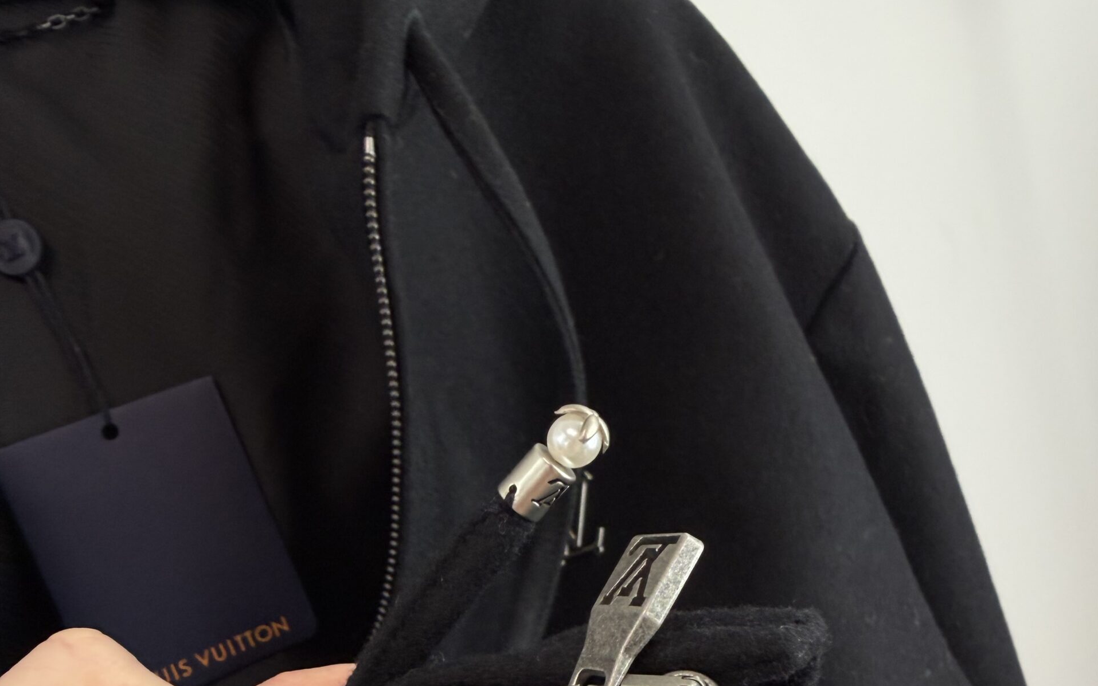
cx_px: 549
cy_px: 621
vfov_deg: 35.1
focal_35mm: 34
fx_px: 1017
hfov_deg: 56.7
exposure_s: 1/100
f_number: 2.2
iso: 125
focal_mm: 2.22
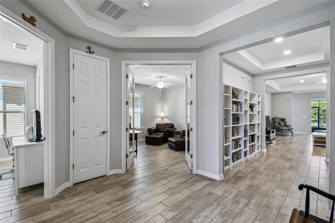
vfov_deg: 77.3
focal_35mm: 15
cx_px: 168
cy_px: 112
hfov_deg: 100.4
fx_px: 140
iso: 100
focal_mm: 10
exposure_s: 1/5
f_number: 7.1
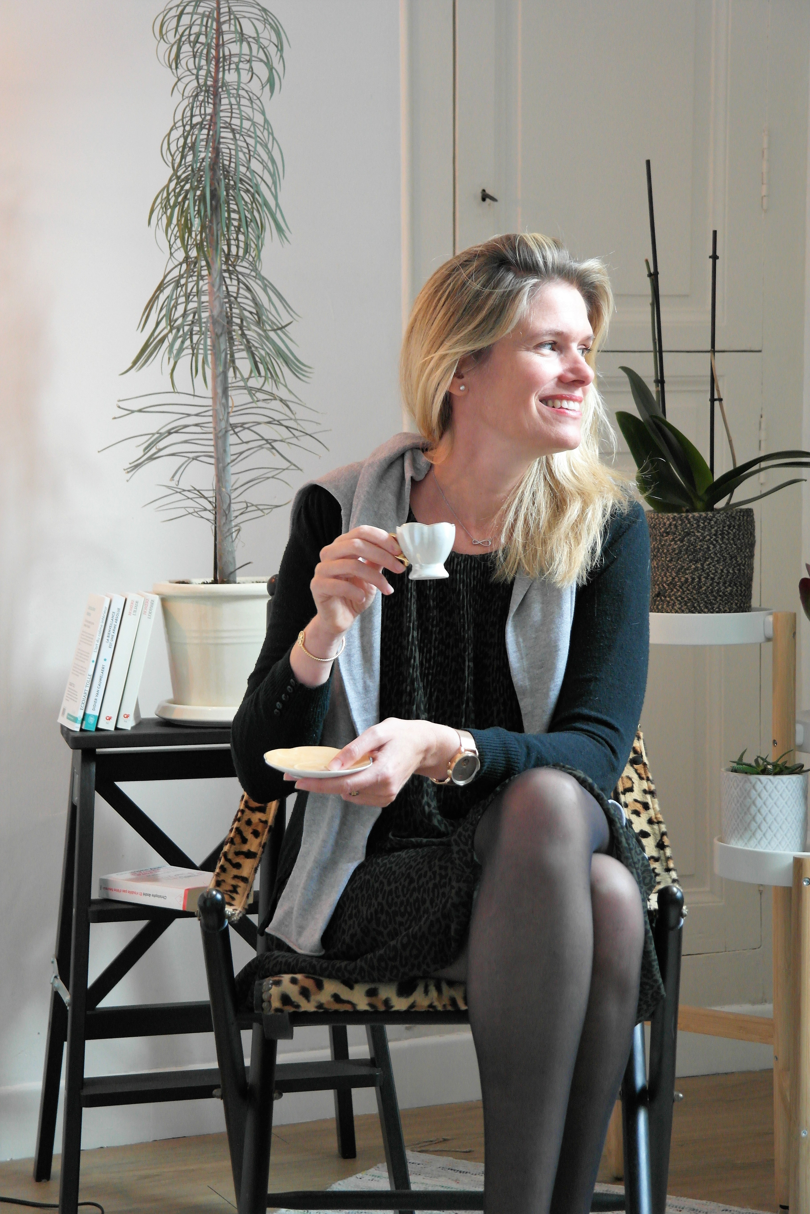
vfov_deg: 24.2
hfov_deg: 16.3
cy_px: 607
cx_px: 405
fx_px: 2835
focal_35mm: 84
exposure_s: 1/40
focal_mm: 55
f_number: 5.6
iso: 1600
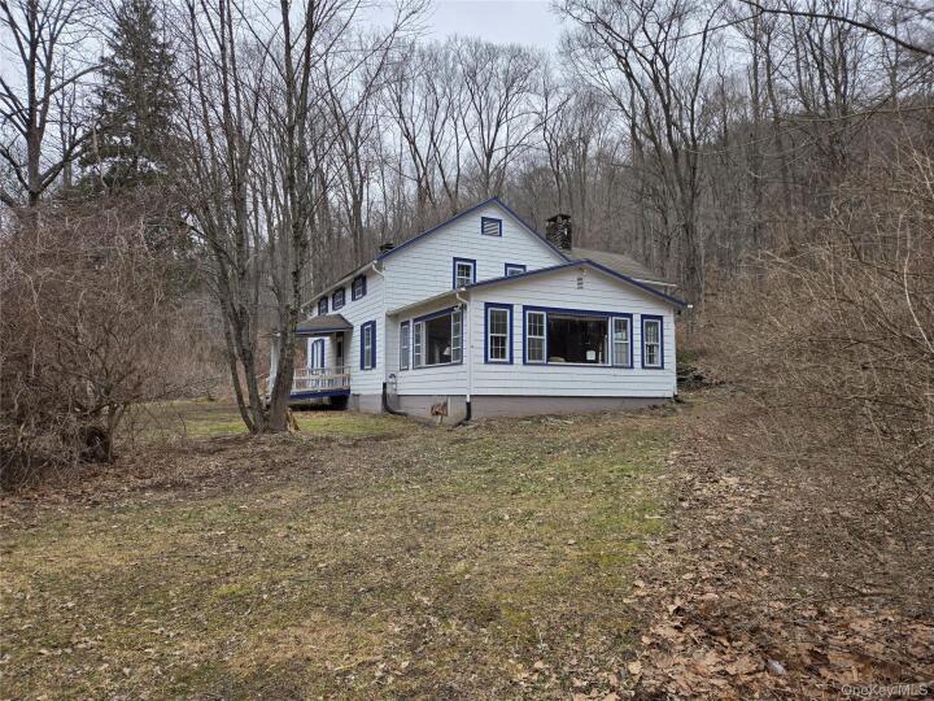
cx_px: 467
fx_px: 621
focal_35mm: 23
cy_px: 350
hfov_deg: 73.9
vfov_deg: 58.9
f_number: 1.8
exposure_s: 1/387
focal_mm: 5.4
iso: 25
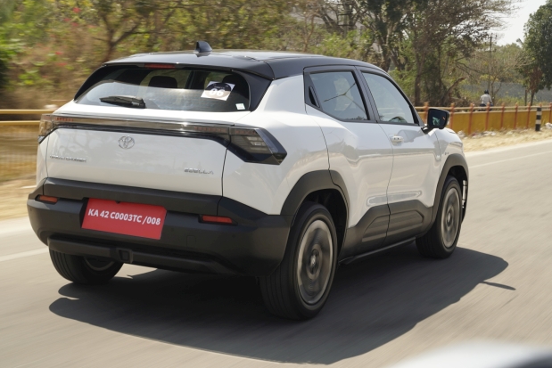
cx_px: 246
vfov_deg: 21.9
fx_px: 951
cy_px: 169
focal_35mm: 62
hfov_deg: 32.3
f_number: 9
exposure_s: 1/50
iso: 100
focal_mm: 48
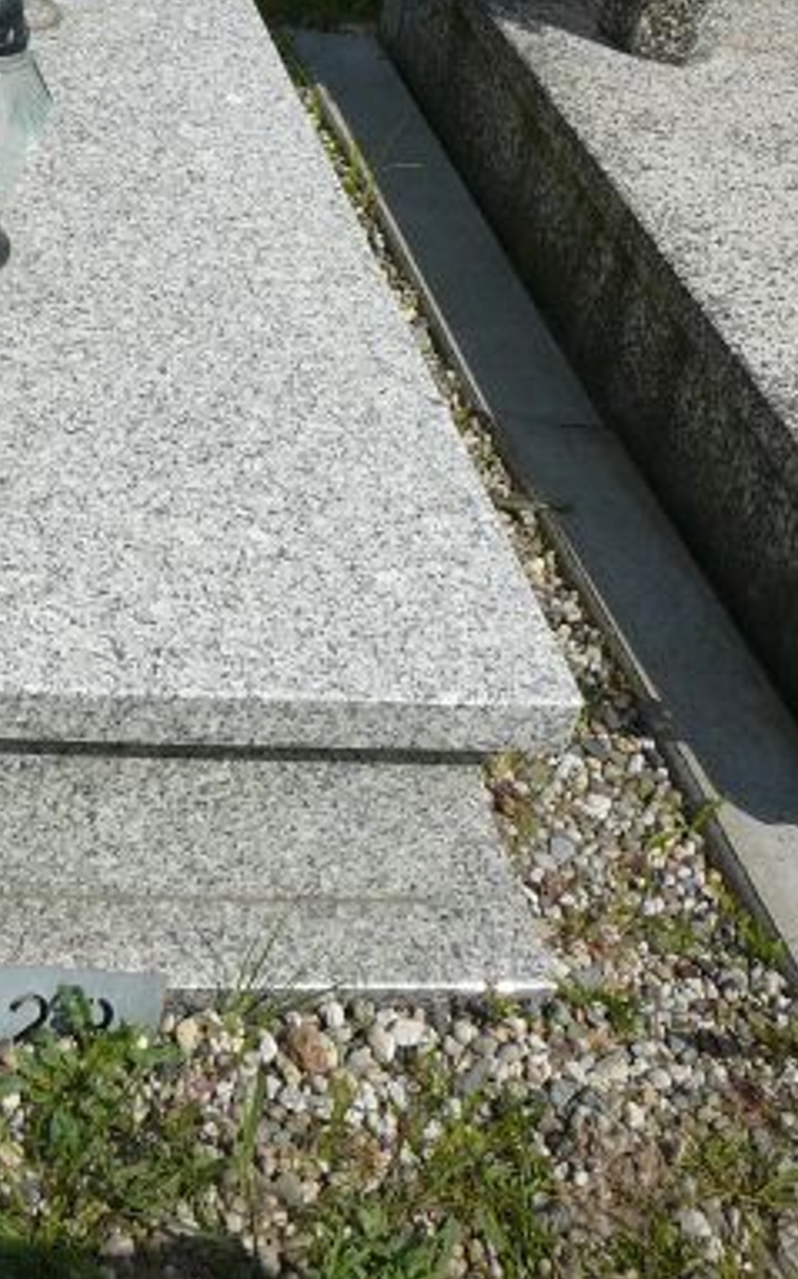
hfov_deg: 20.3
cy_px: 247
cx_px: 0
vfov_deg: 32.1
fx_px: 2160
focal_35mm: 62
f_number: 5
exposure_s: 1/800
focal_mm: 5.2
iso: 80
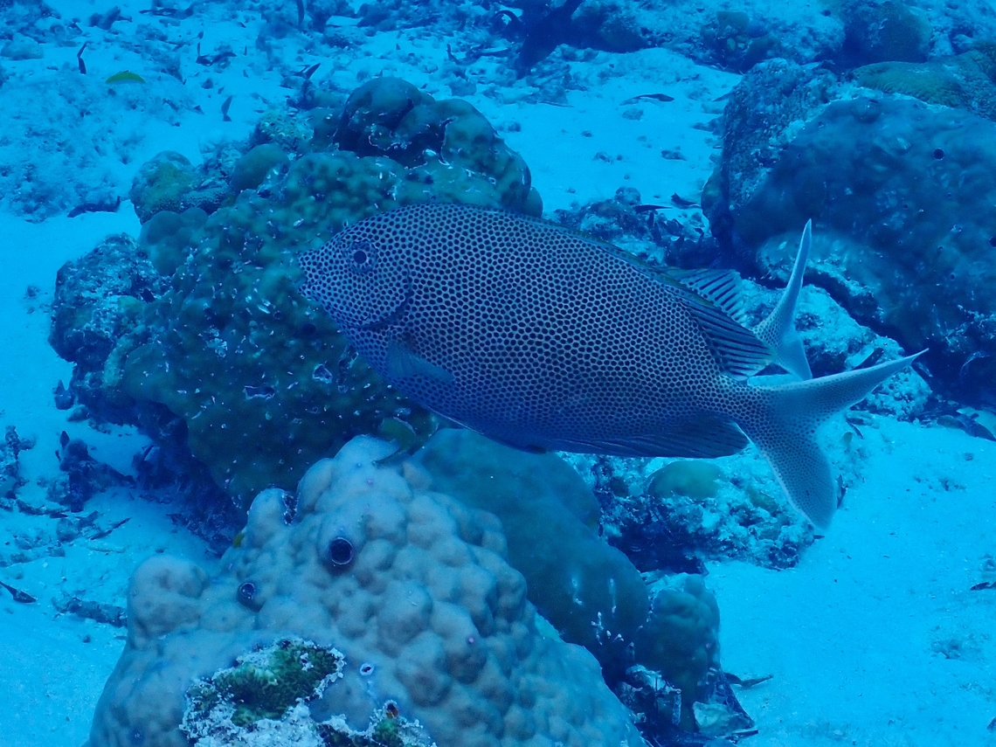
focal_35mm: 100
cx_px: 498
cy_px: 374
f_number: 6.3
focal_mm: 18
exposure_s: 1/320
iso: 200
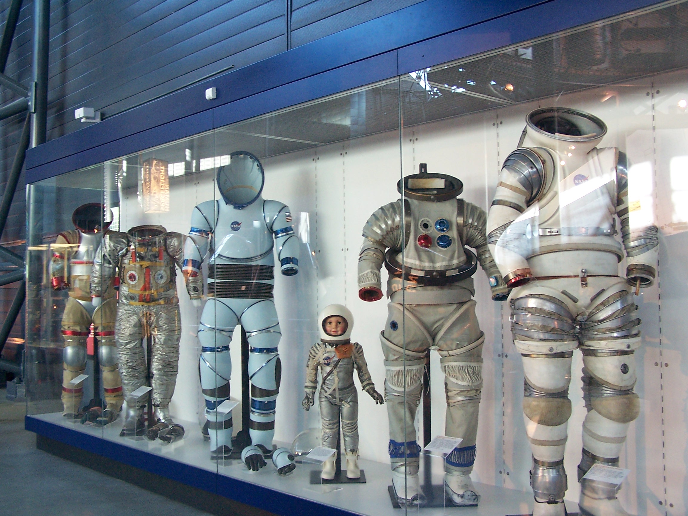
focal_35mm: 40
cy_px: 258
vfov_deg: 36.0
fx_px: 795
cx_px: 344
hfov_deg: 46.8
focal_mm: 6.7
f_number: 2.8
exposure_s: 1/10
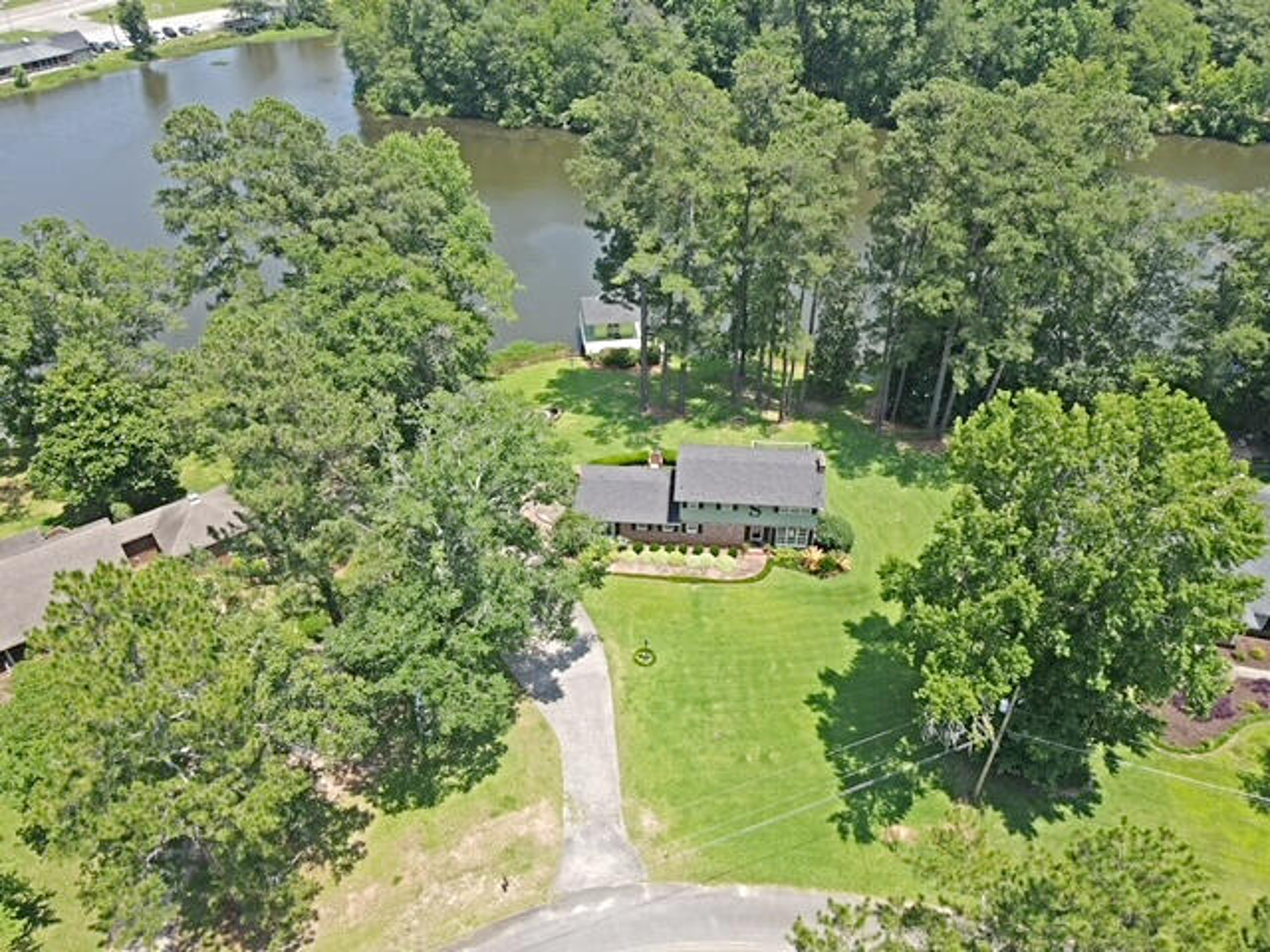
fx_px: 881
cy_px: 476
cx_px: 635
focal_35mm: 24
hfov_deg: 71.6
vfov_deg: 56.8
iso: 100
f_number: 2.8
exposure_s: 1/320
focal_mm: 4.5
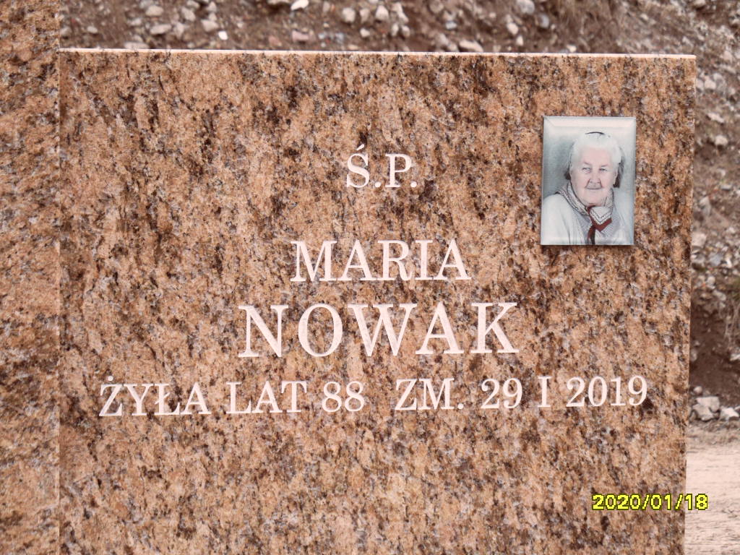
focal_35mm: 120
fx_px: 2565
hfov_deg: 16.4
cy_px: 278
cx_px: 370
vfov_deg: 12.3
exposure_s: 1/60
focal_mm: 20
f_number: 4.4
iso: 160
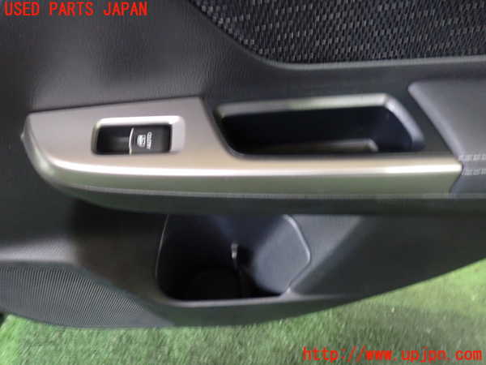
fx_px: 421
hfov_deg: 60.0
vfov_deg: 46.8
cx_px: 243
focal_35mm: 30
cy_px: 182
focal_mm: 5.4
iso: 800
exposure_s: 1/15
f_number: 2.3
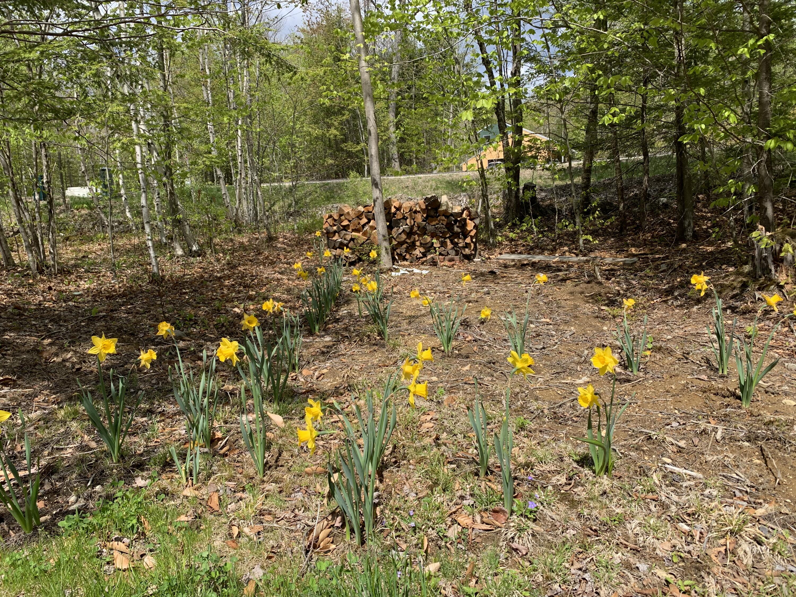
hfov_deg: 67.3
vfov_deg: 53.1
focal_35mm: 26
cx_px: 398
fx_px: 598
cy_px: 298
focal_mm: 4.25
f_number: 1.8
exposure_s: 1/1585
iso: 25
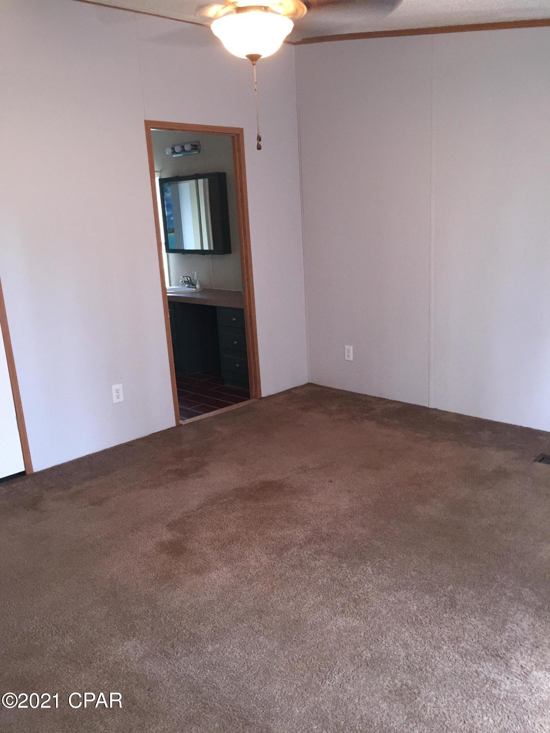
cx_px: 275
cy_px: 366
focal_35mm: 29
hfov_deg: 48.2
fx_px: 614
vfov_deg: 61.7
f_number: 2.2
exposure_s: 1/30
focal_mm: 4.15
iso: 160
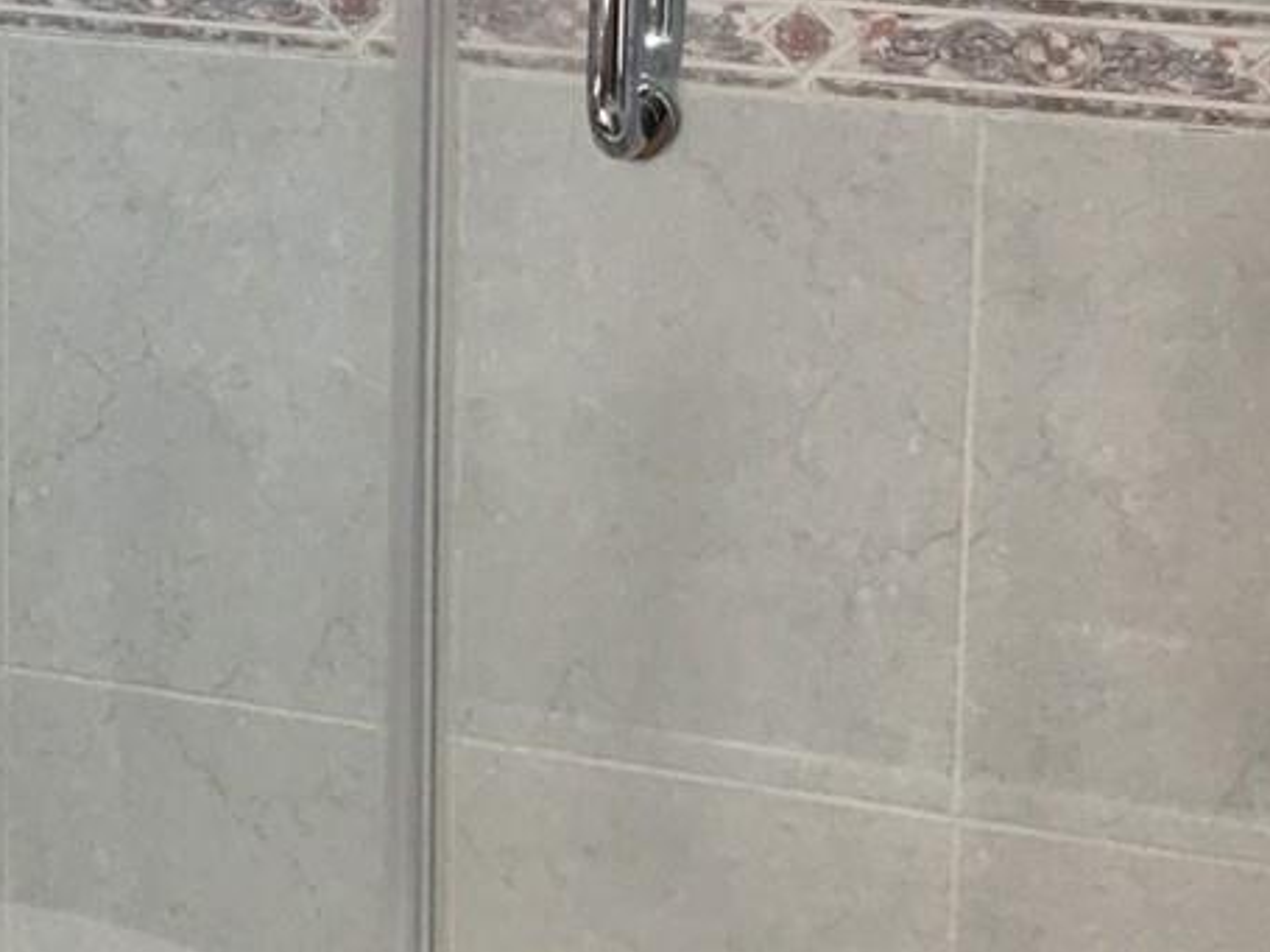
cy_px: -165
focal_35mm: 102
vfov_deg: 14.1
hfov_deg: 17.8
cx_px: -461
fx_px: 3741
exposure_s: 1/15
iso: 25
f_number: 2.2
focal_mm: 4.15
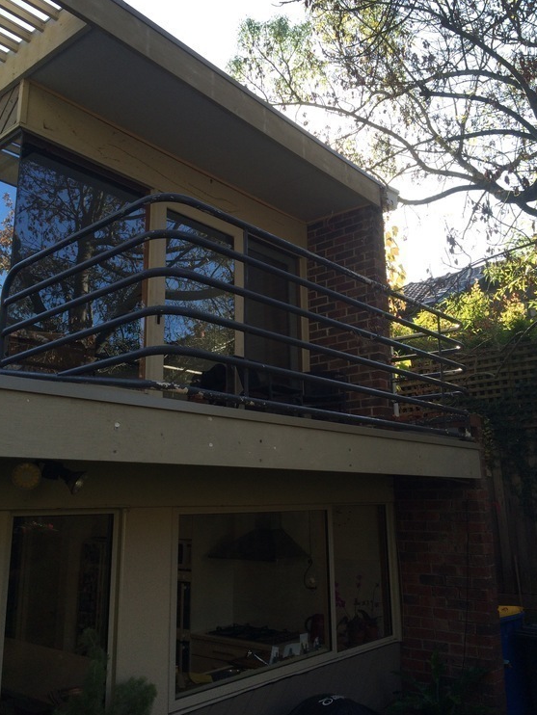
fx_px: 620
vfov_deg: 59.9
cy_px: 352
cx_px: 269
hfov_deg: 46.8
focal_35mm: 30
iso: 32
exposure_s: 1/526
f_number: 2.2
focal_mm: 4.15
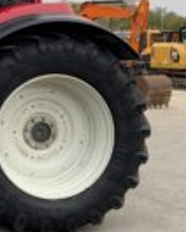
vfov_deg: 24.6
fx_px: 529
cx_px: -123
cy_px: 72
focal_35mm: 77
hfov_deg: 17.2
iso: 16
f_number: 1.8
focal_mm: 3
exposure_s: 1/122
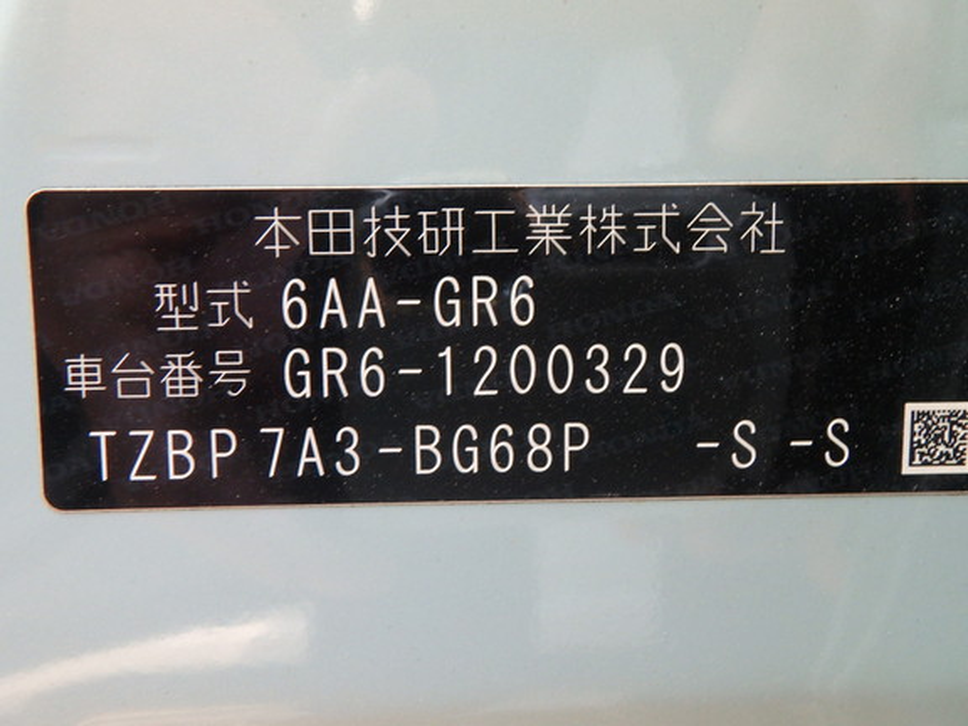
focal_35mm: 31
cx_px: 484
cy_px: 363
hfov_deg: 58.4
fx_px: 867
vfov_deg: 45.4
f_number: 4.7
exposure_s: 1/40
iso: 400
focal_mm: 5.6
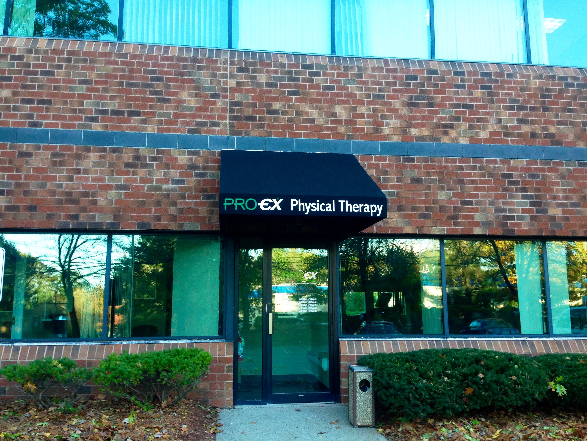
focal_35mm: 33
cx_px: 294
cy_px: 220
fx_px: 560
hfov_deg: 55.4
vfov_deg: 42.9
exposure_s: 1/60
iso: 64
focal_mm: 4.12
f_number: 2.4
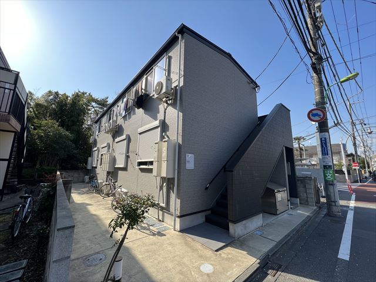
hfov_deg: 106.2
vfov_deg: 89.9
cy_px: 141
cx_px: 188
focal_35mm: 13
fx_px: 141
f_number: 1.8
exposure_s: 1/834
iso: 32
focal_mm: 1.57
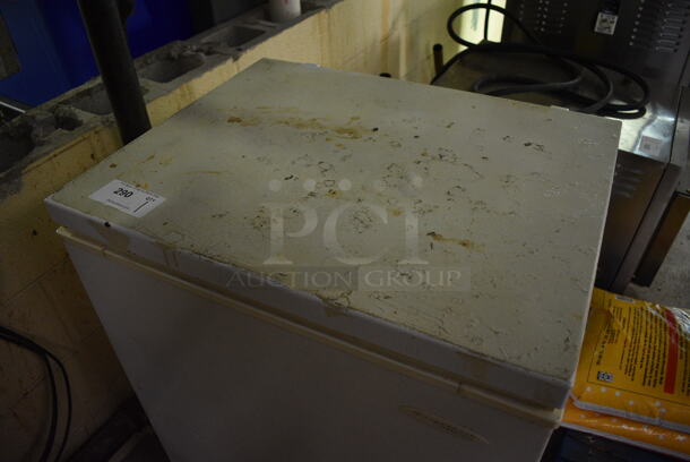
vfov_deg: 48.0
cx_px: 345
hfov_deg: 67.3
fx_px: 518
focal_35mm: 27
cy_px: 231
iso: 2000
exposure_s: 1/30
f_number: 3.5
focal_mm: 18
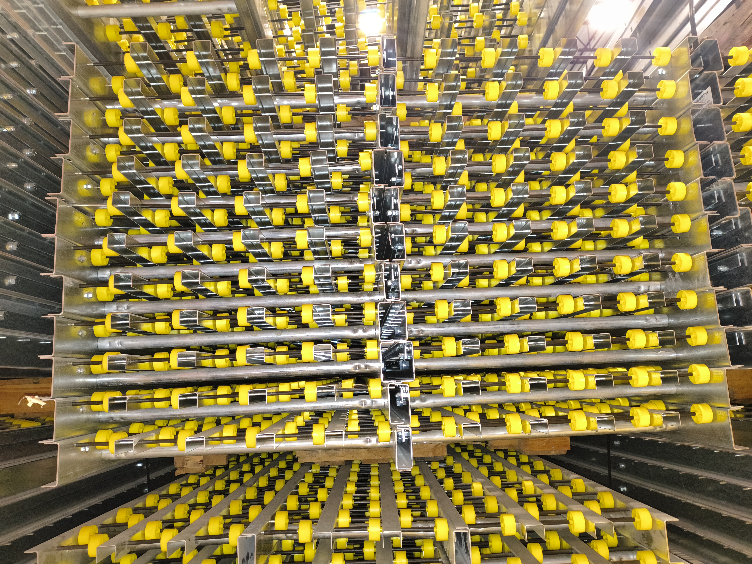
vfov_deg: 54.9
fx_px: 543
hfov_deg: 69.4
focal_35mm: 25
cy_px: 282
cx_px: 376
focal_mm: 4.68
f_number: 1.7
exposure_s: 1/33.3
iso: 1925
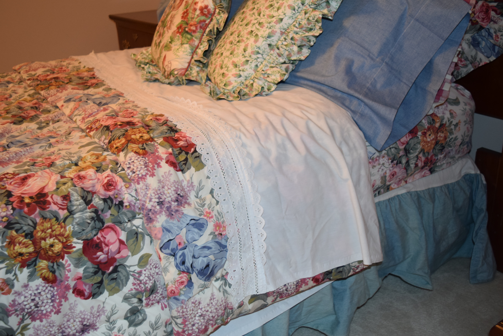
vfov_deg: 35.6
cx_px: 252
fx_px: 524
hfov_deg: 51.2
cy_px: 168
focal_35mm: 38
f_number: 4
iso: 1100
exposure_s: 1/60
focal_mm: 25
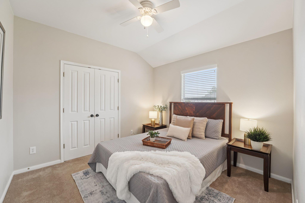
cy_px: 102
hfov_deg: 104.3
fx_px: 119
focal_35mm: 14
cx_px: 152
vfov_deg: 81.2
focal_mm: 14
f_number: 8
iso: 400
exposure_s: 1/20
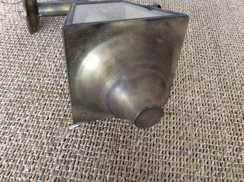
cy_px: 91
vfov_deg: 44.1
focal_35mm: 32
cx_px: 122
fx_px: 225
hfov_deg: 56.9
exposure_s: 1/25
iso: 100
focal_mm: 3.3
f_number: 2.4
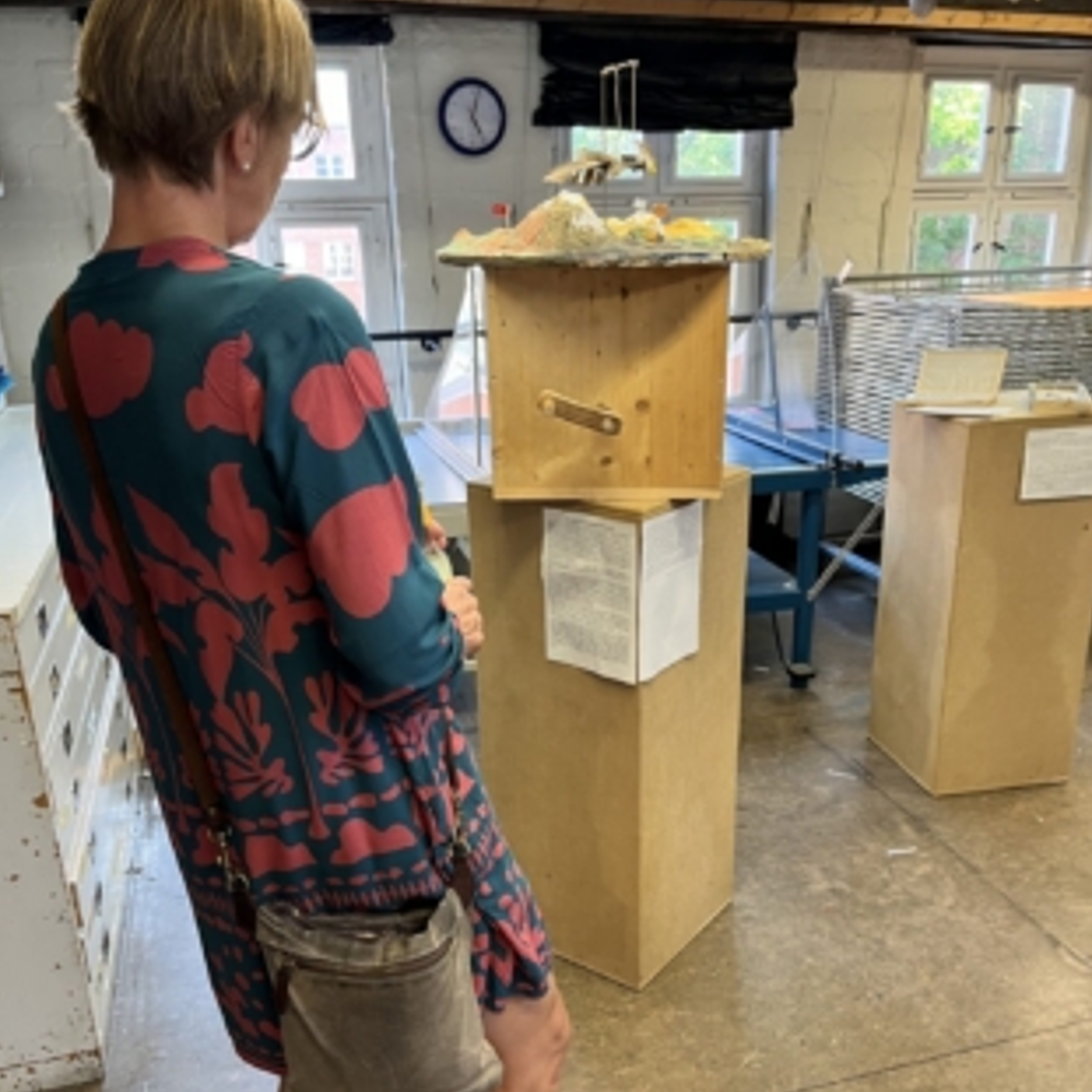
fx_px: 1106
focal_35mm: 31
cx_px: 550
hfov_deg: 52.5
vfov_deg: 52.2
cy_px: 653
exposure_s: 1/50
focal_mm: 5.1
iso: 125
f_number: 1.6
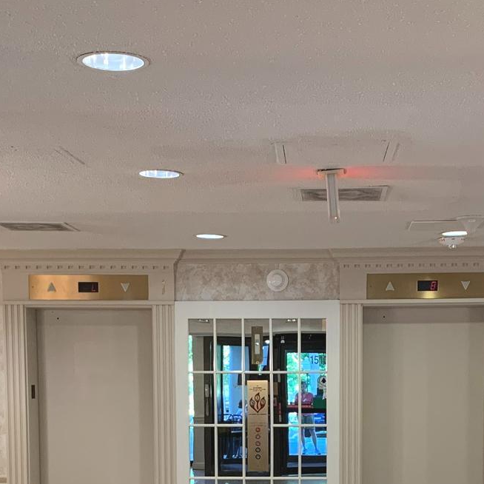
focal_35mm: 72
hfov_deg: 24.0
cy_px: 471
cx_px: 280
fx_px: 1139
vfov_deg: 23.1
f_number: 1.8
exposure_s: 1/60
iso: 200
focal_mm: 4.25
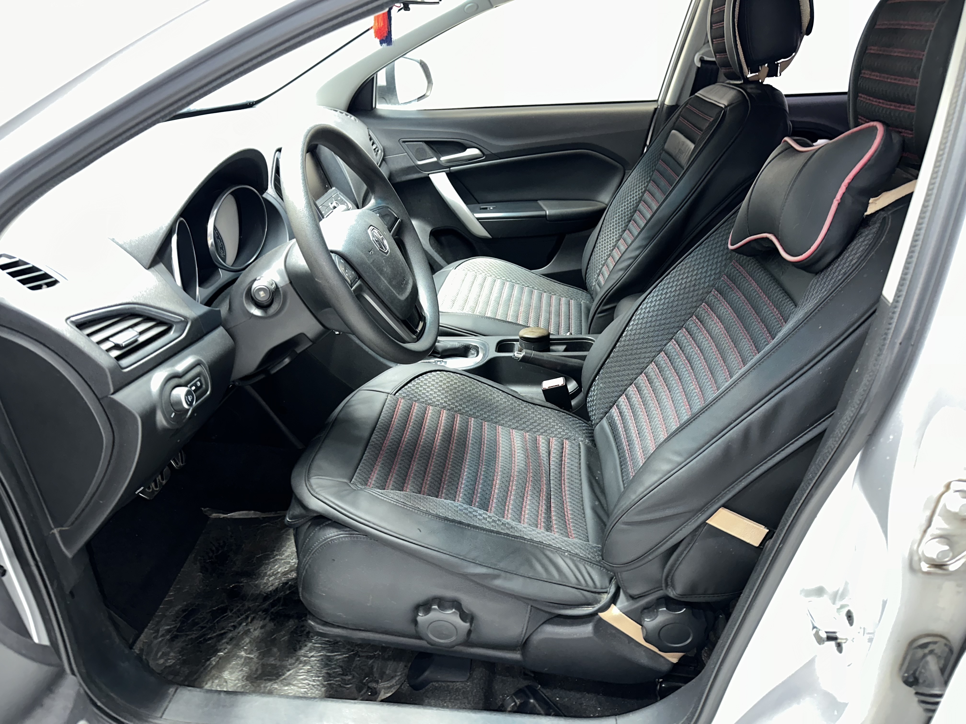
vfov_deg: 56.8
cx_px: 483
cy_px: 362
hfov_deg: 71.6
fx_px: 670
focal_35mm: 24
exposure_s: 1/6
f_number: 1.78
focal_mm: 6.86
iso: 200
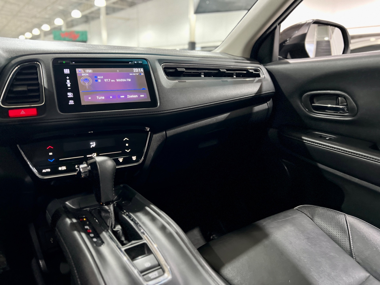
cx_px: 190
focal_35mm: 26
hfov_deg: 67.3
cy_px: 142
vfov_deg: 53.1
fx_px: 285
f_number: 1.5
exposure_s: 1/30
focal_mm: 5.7
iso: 640
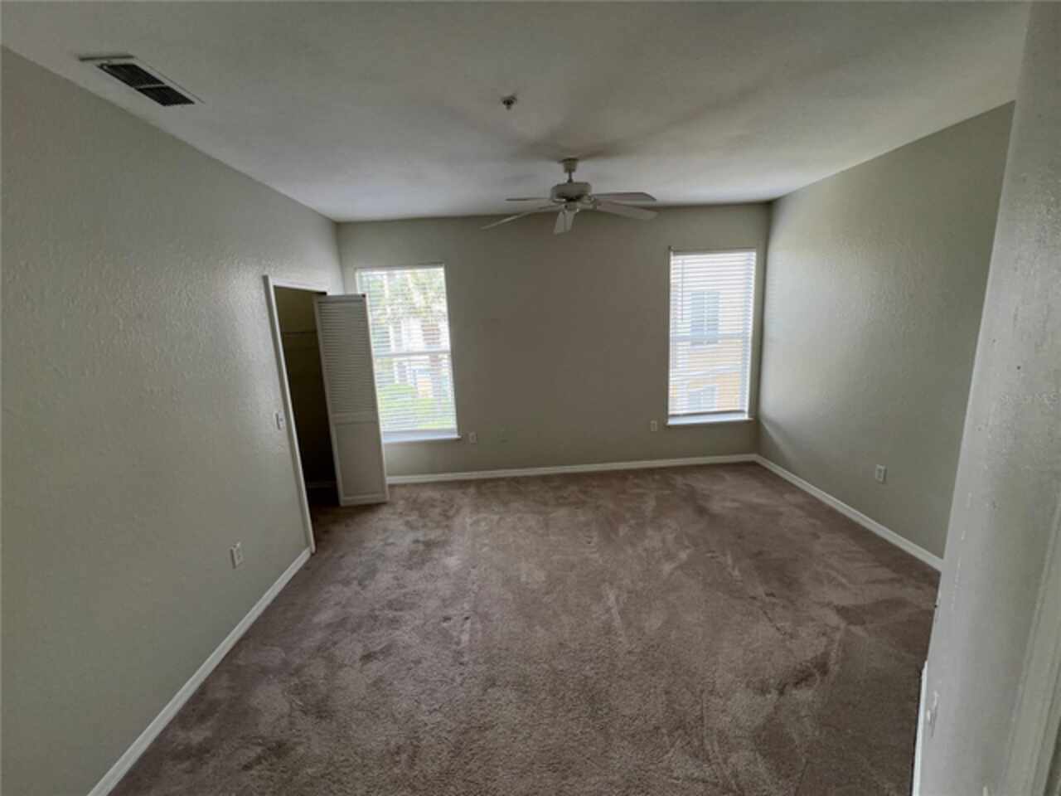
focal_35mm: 13
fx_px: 398
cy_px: 398
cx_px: 530
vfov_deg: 89.9
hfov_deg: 106.2
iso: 40
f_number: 1.8
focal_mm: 1.57
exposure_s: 1/99
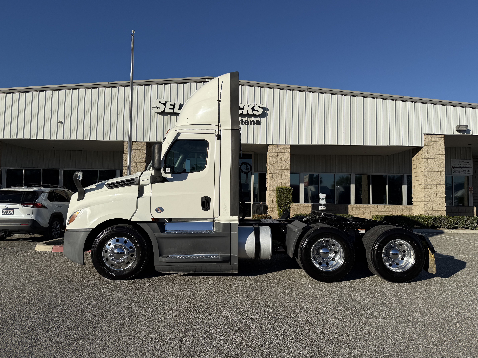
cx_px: 239
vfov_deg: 56.8
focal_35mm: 24
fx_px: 331
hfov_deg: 71.6
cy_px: 179
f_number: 1.78
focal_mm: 6.76
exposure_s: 1/9091
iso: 80
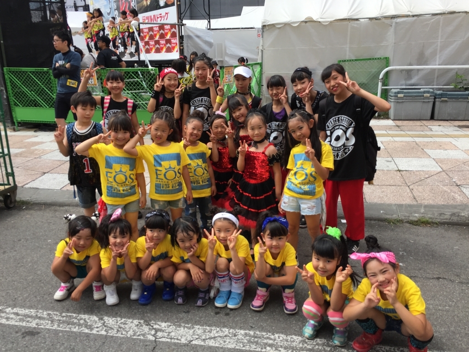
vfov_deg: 48.2
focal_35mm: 29
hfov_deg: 61.7
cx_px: 234
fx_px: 393
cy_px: 176
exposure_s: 1/989
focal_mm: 4.15
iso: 32
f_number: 2.2
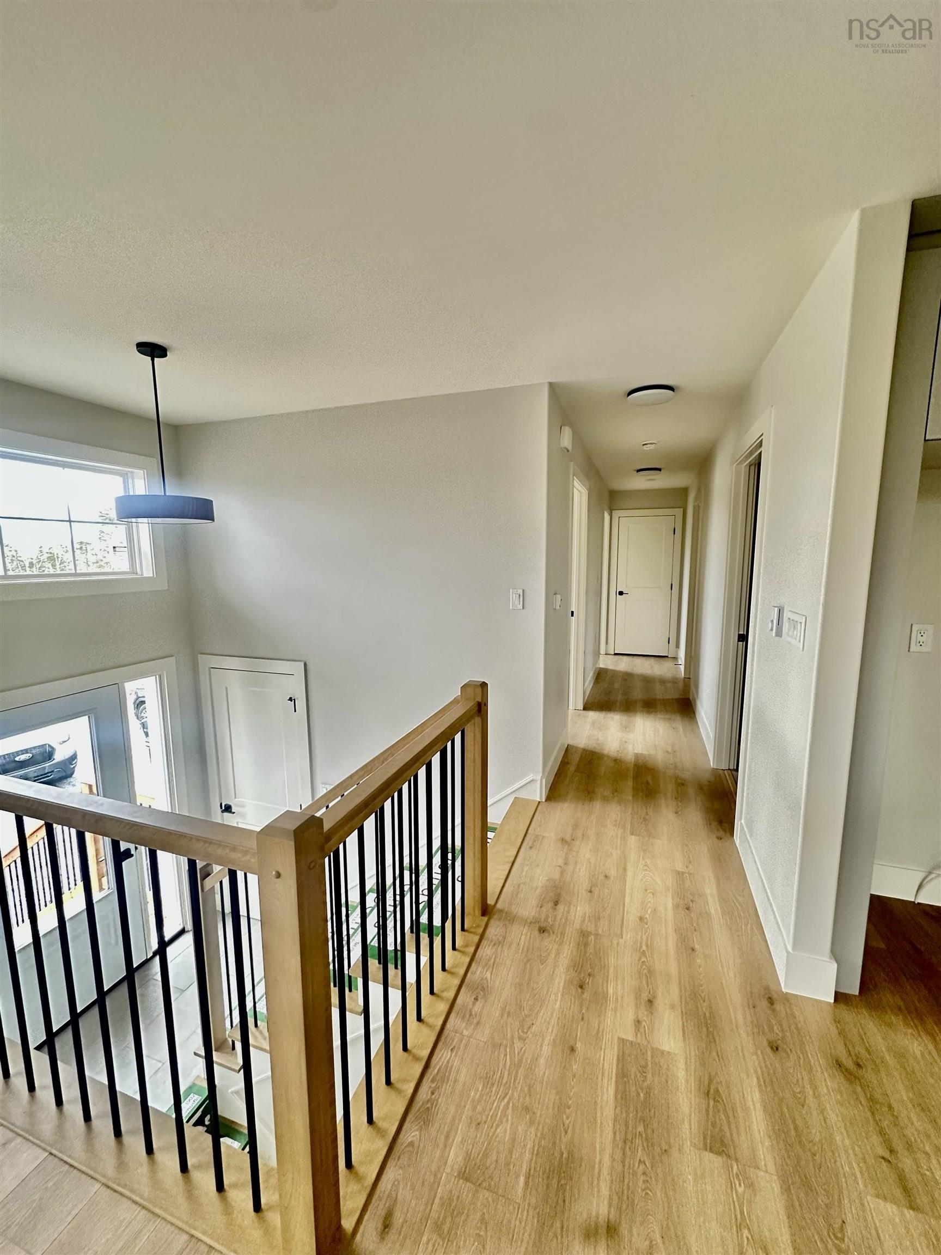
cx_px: 470
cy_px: 628
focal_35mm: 14
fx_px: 507
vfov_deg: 102.1
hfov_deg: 85.7
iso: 320
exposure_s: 1/72
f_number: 2.2
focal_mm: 2.22
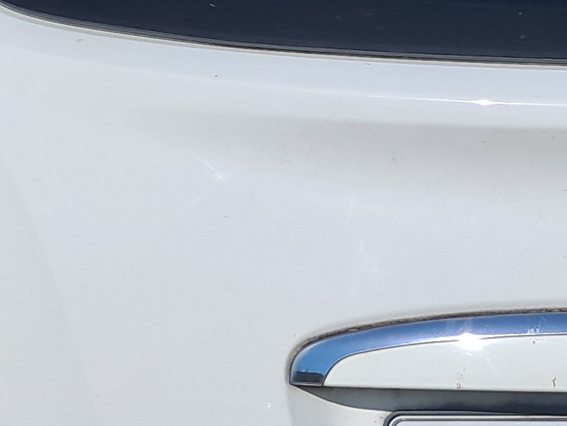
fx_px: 2196
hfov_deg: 14.4
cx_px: 604
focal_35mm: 134
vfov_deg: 11.0
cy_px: 333
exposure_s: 1/1916
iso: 50
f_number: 1.8
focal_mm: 4
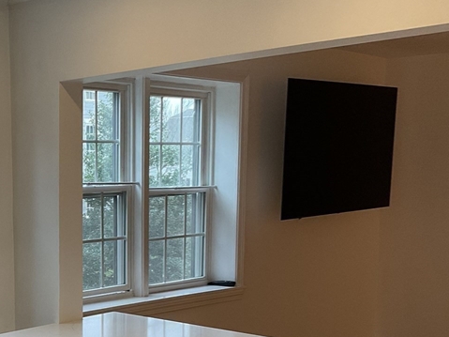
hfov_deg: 29.2
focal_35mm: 62
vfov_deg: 23.1
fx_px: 804
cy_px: 291
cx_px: 4
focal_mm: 3
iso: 64
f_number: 1.8
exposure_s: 1/120
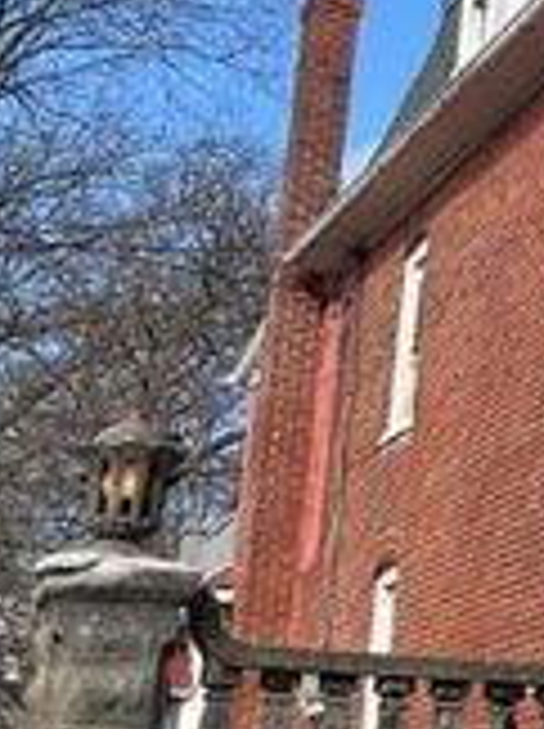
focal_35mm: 107
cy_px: 169
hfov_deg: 12.2
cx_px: 1084
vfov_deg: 18.3
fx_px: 2248
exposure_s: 1/2762
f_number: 1.5
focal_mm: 5.7
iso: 50
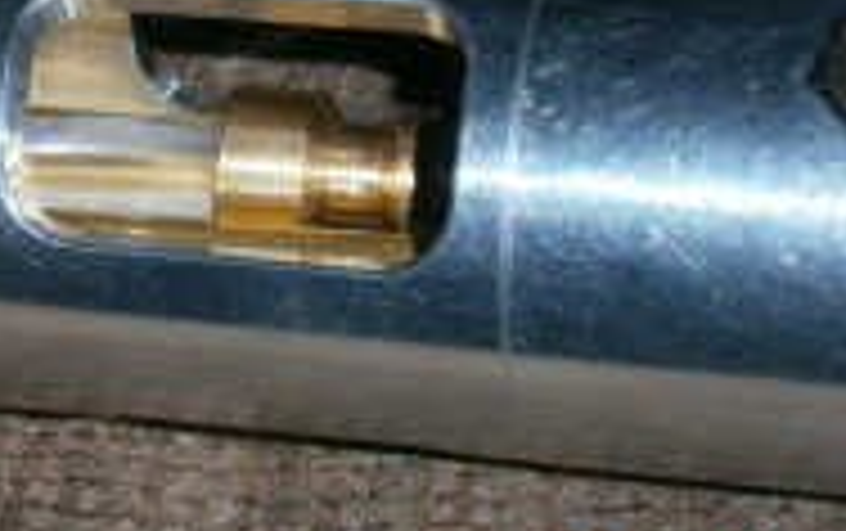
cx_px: -58
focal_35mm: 176
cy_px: 20
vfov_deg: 7.5
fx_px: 4063
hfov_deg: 11.7
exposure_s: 1/50
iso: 125
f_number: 4.4
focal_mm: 13
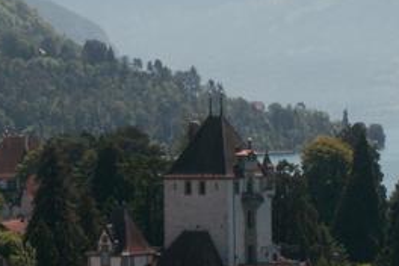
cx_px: 196
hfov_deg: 9.2
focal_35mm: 224
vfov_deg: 6.1
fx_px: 2482
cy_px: 29
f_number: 5
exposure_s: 1/640
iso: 50
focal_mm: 14.89
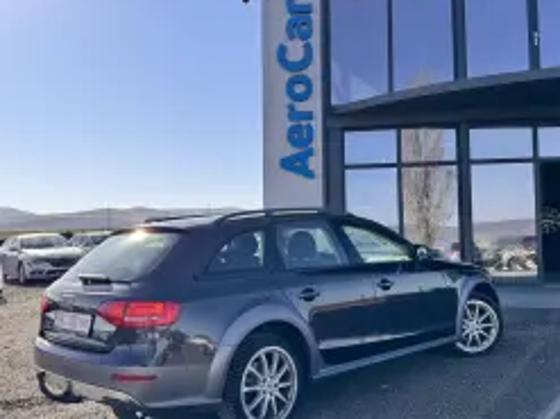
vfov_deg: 40.7
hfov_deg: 52.6
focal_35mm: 35
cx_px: 263
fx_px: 566
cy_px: 199
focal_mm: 6.76
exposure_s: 1/1456
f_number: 1.78
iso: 80
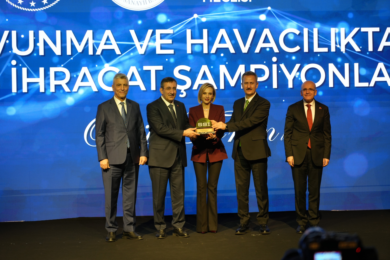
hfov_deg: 28.8
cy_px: 130
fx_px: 758
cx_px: 195
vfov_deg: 19.5
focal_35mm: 70
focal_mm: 70
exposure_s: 1/160
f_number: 4
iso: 1000
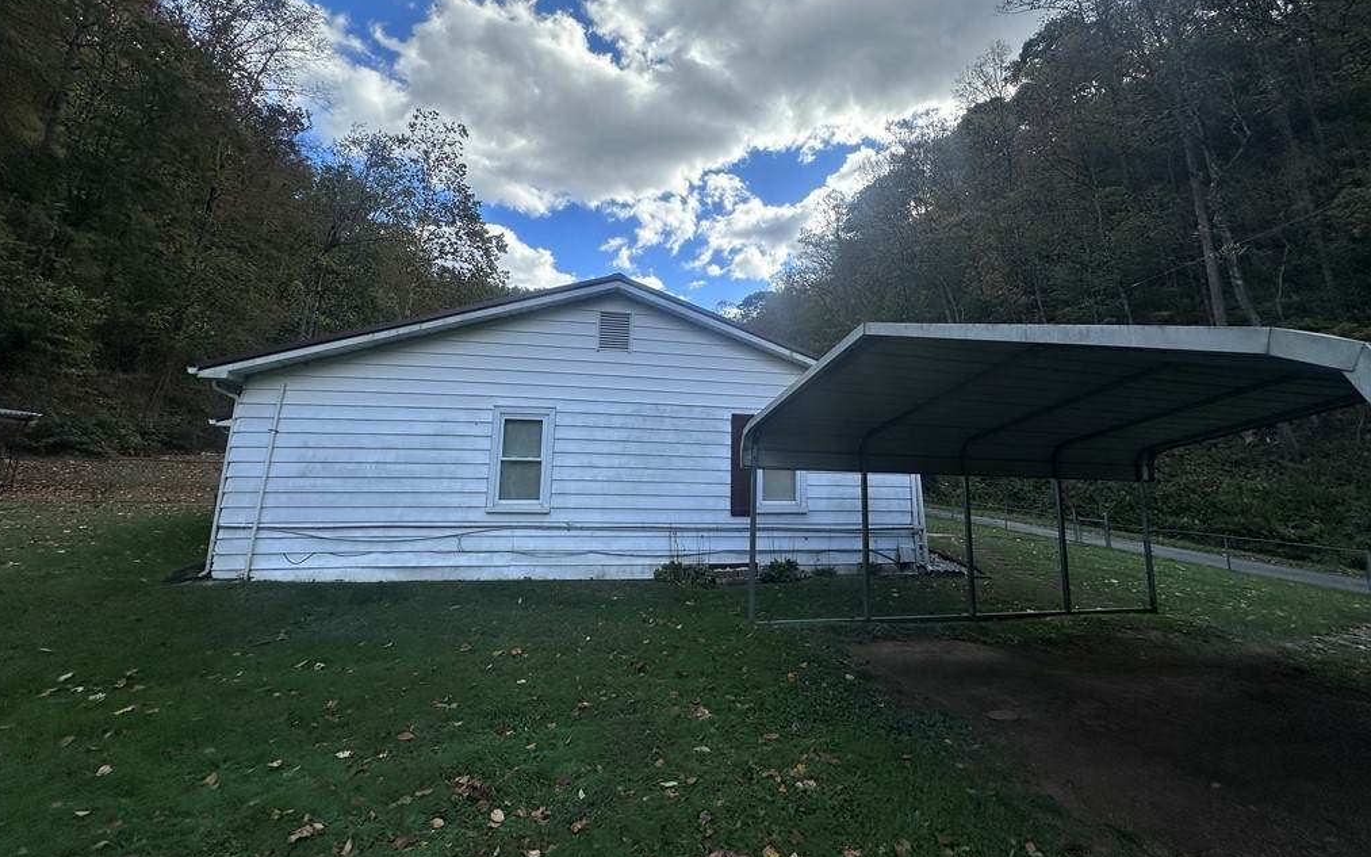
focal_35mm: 15
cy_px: 352
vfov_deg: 74.1
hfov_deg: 101.5
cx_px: 679
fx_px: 560
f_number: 2.2
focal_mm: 2.22
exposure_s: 1/1553
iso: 40
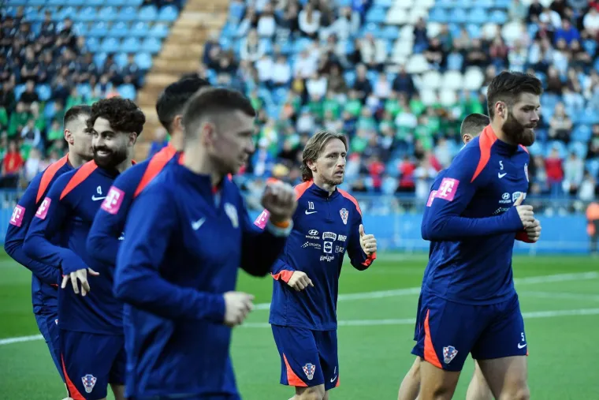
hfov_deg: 10.3
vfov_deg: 6.9
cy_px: 200
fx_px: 3328
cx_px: 300
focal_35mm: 200
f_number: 4
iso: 2500
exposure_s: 1/800
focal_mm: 200
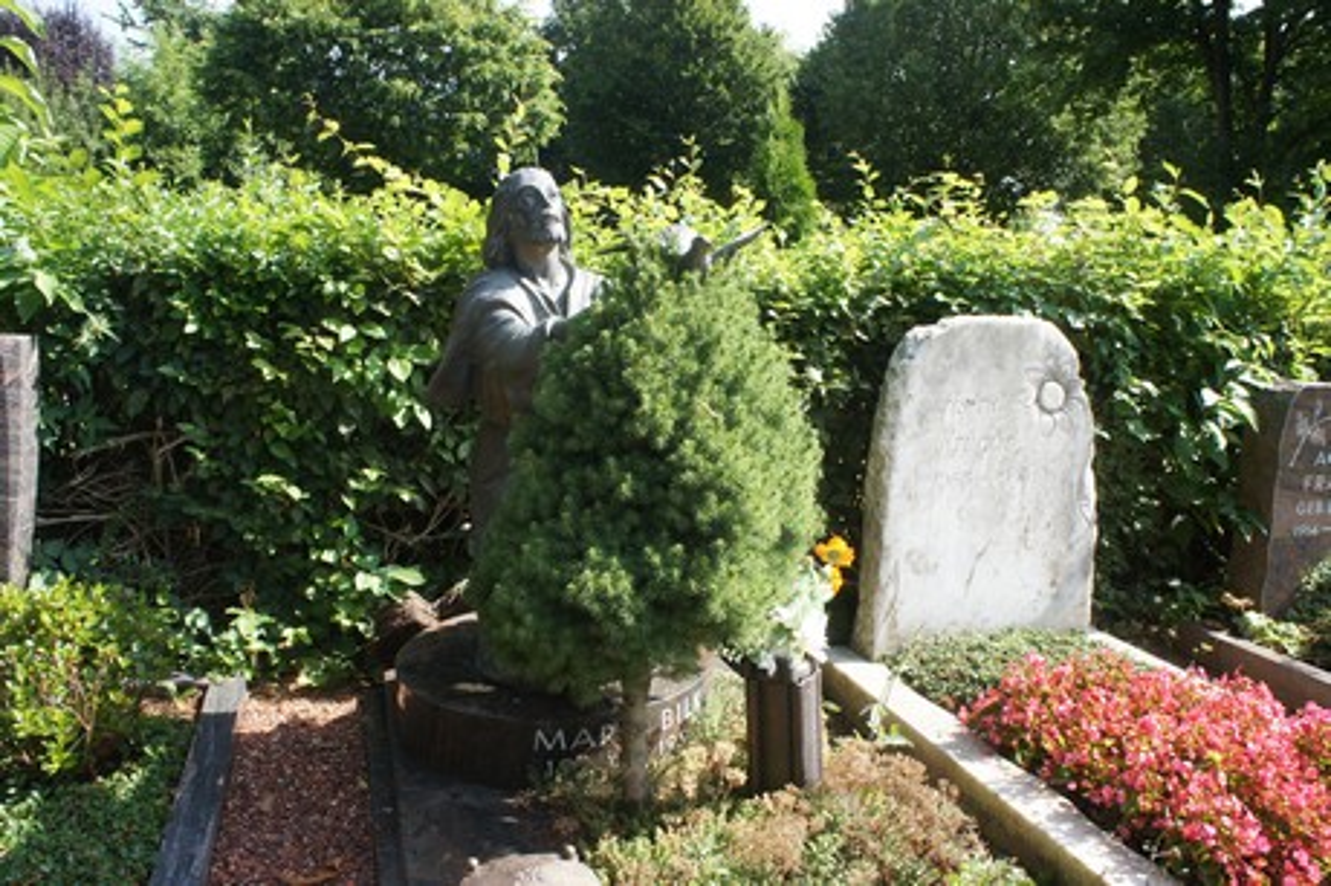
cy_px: 443
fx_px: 998
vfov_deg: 47.9
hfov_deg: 67.4
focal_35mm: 27
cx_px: 666
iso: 200
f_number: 7.1
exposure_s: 1/125
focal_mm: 18
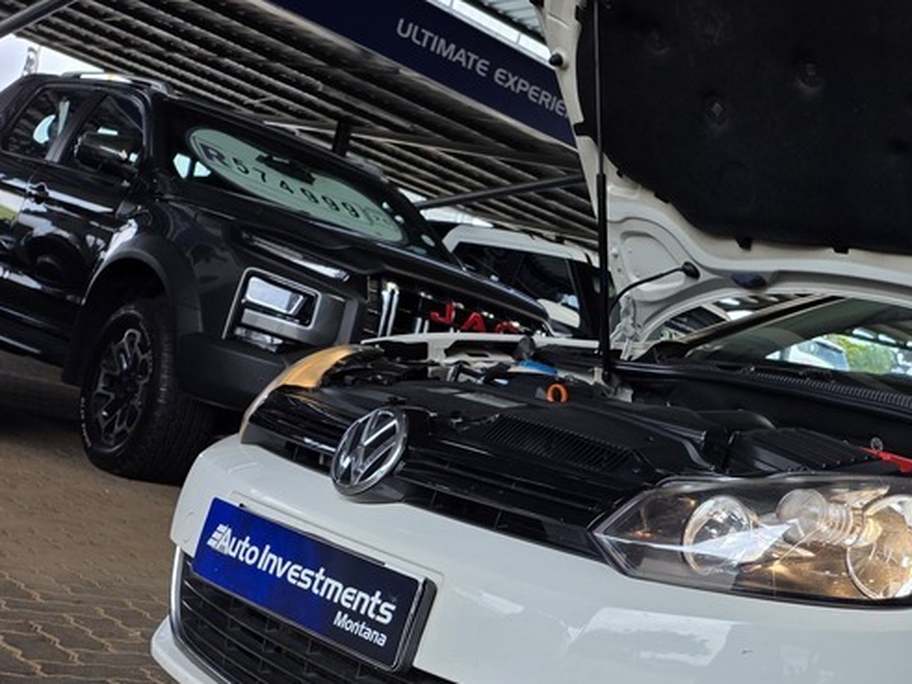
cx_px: 869
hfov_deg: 36.4
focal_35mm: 48
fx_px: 1264
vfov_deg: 29.6
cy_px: 533
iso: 80
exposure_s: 1/1563
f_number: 1.7
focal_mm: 6.25
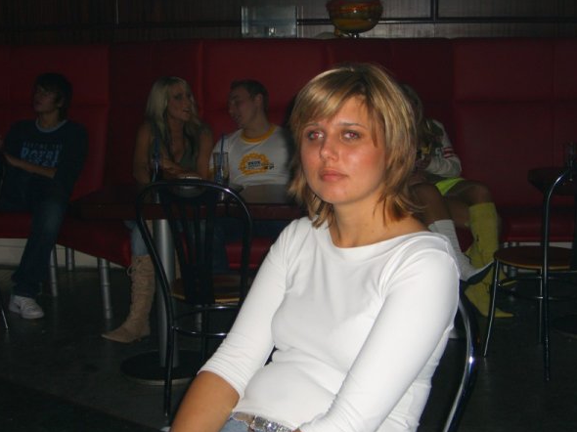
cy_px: 218
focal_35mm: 58
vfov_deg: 25.2
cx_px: 288
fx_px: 966
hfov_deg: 33.2
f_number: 3.6
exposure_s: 1/60
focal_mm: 11.8
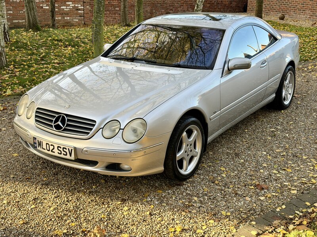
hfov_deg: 39.7
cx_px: 158
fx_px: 440
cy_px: 118
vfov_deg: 30.3
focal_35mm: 48
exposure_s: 1/499
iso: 64
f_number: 1.78
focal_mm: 6.76
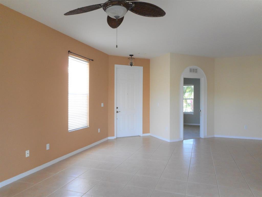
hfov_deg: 69.4
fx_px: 189
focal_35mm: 25
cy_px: 98
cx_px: 131
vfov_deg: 54.9
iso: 220
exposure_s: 1/30
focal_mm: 4.5
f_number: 3.7
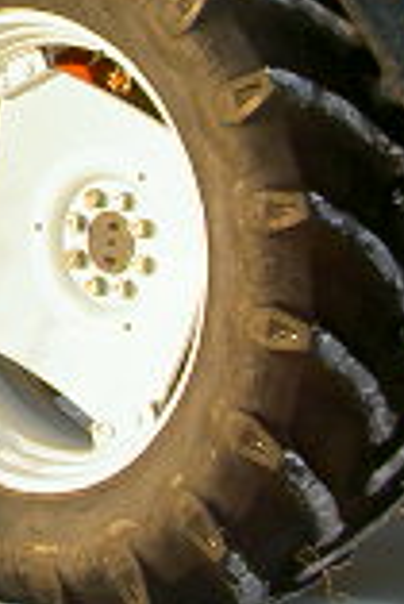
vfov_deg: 12.2
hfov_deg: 7.4
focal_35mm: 165
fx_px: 2771
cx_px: -777
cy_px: -58
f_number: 4.7
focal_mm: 8
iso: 100
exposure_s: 1/122
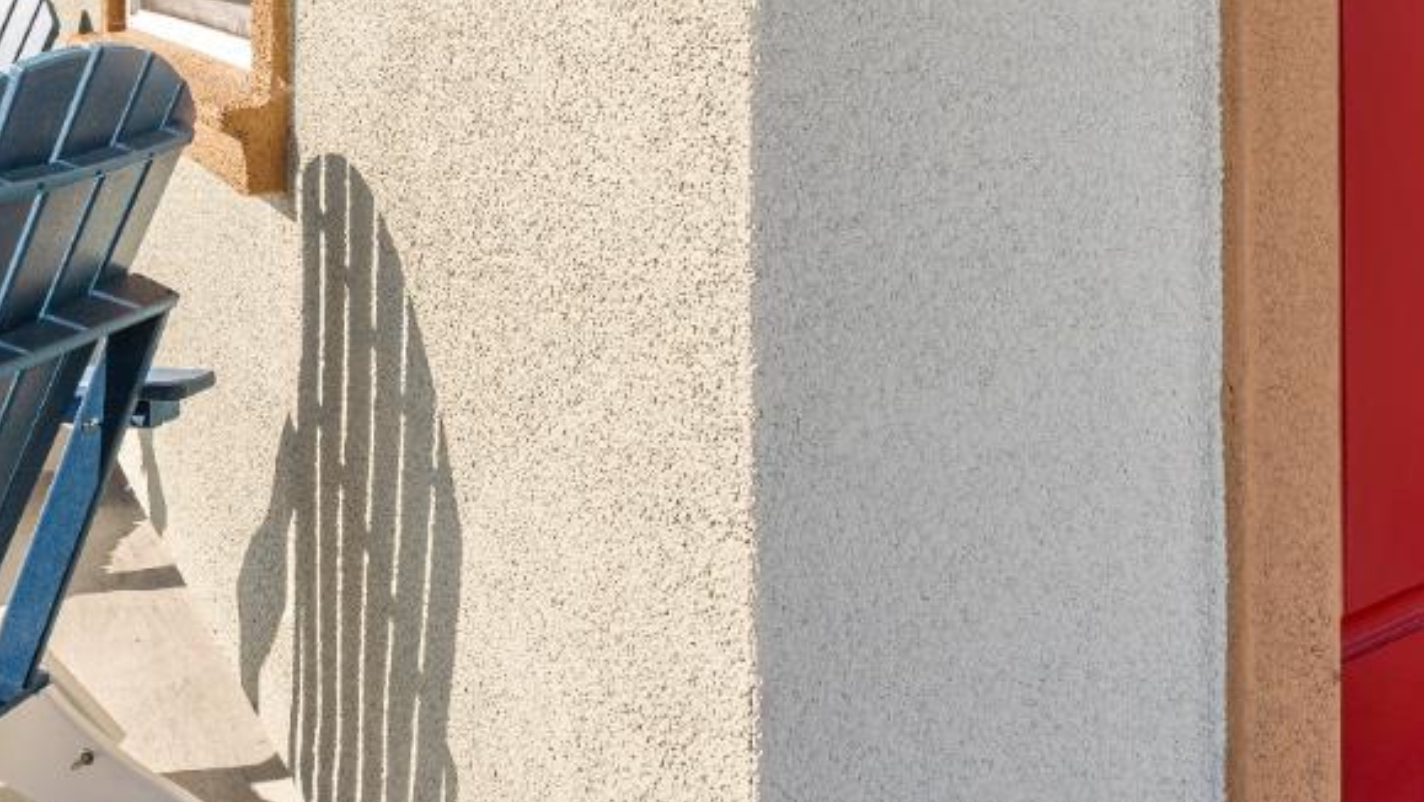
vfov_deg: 28.2
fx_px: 1435
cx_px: 935
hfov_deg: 51.9
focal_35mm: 38
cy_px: -96
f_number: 10
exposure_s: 1/80
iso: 100
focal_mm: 14
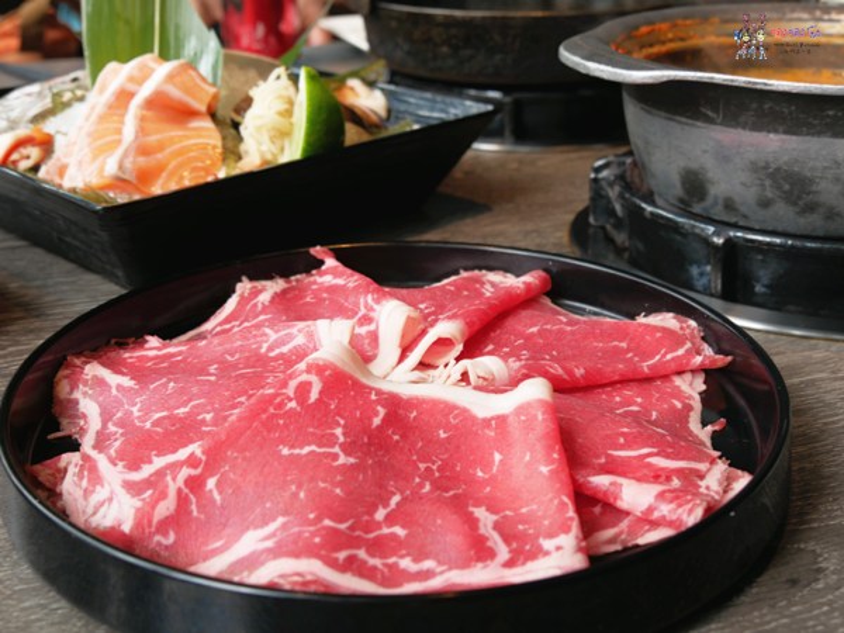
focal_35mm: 48
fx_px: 1170
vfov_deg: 30.3
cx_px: 422
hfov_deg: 39.7
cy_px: 316
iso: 320
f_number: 5.6
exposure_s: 1/50
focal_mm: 24
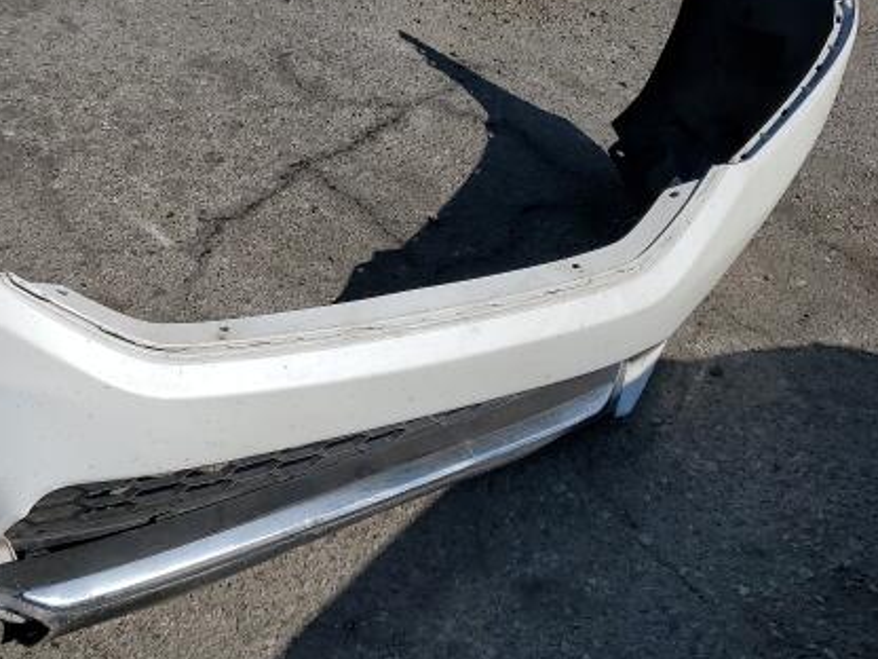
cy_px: 264
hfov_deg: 37.4
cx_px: 236
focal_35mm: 50
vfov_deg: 29.0
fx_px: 1268
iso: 50
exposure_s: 1/10000
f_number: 1.5
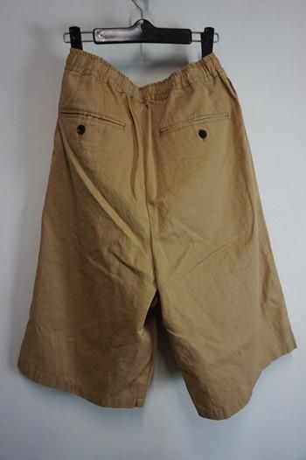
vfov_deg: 73.8
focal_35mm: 24
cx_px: 153
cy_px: 230
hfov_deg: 53.1
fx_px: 306
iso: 2500
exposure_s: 1/160
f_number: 3.5
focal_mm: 16
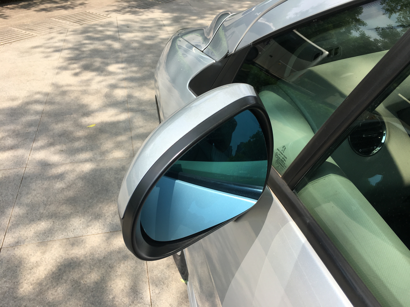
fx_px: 343
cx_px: 205
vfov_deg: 48.2
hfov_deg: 61.7
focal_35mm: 29
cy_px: 154
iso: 25
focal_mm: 4.15
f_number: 2.2
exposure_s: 1/818
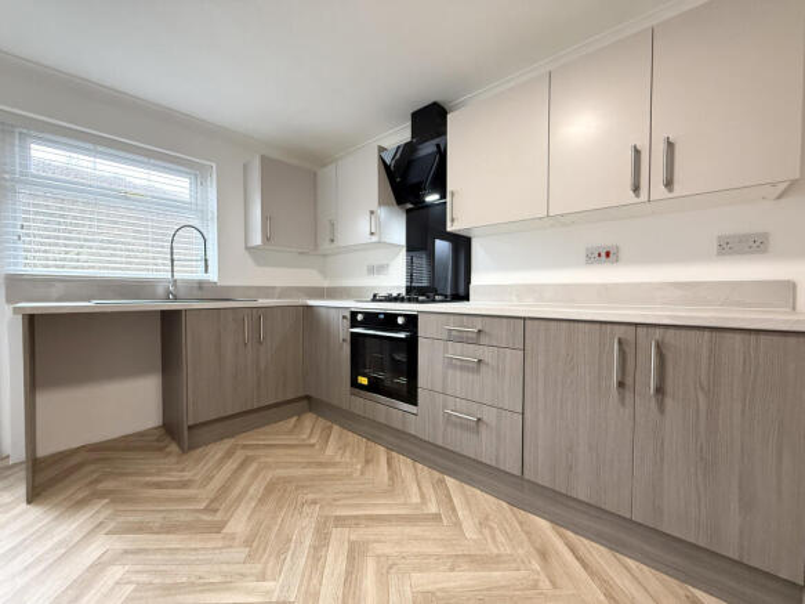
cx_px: 402
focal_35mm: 14
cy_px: 302
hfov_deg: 102.1
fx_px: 326
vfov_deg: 85.7
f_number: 2.2
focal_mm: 2.22
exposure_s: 1/89
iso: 320
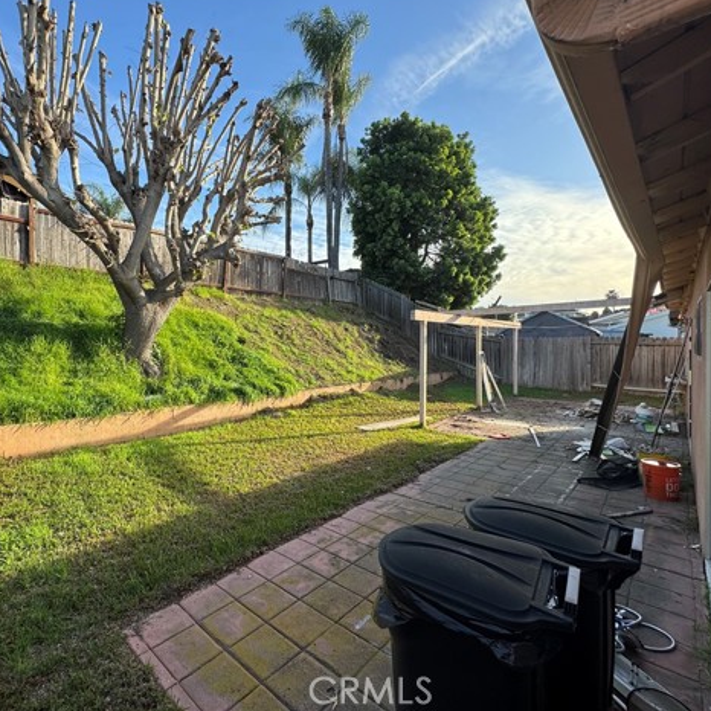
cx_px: 267
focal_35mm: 17
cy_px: 346
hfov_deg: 82.4
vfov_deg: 84.0
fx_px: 395
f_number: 2.2
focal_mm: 2.22
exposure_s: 1/443
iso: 40
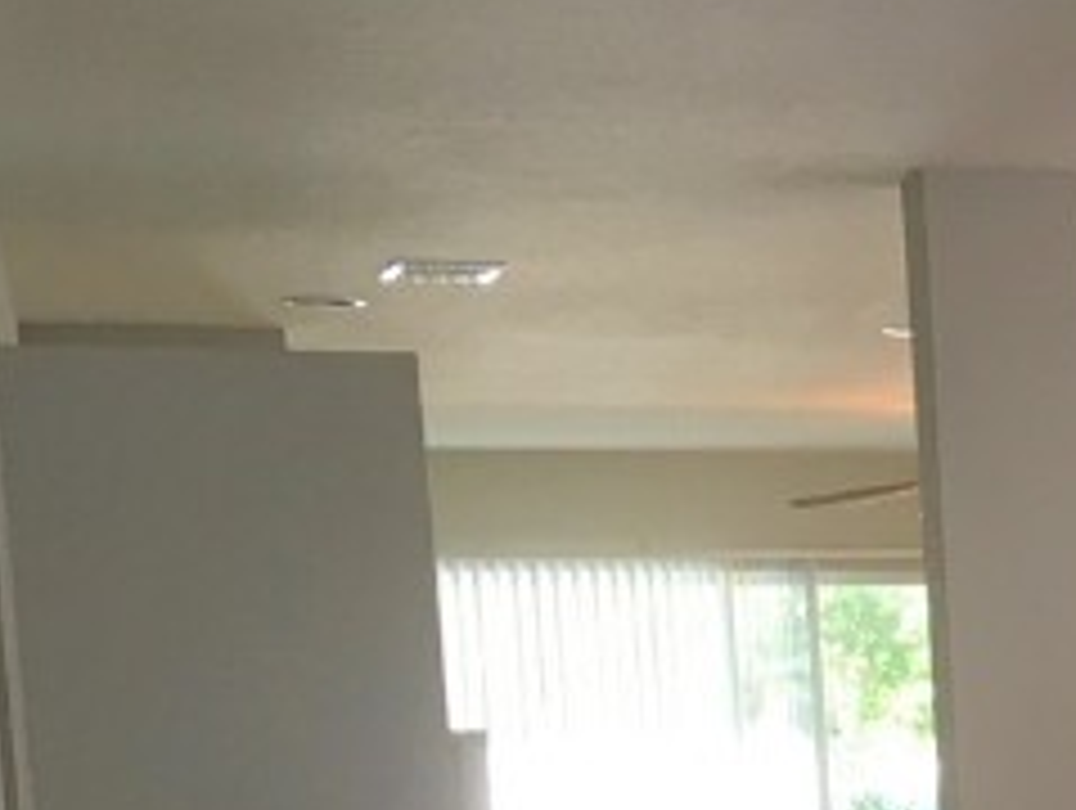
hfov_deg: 14.6
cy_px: 1341
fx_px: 3860
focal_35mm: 124
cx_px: 1711
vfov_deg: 11.3
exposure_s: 1/30
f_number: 2.2
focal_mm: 4.15
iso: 25
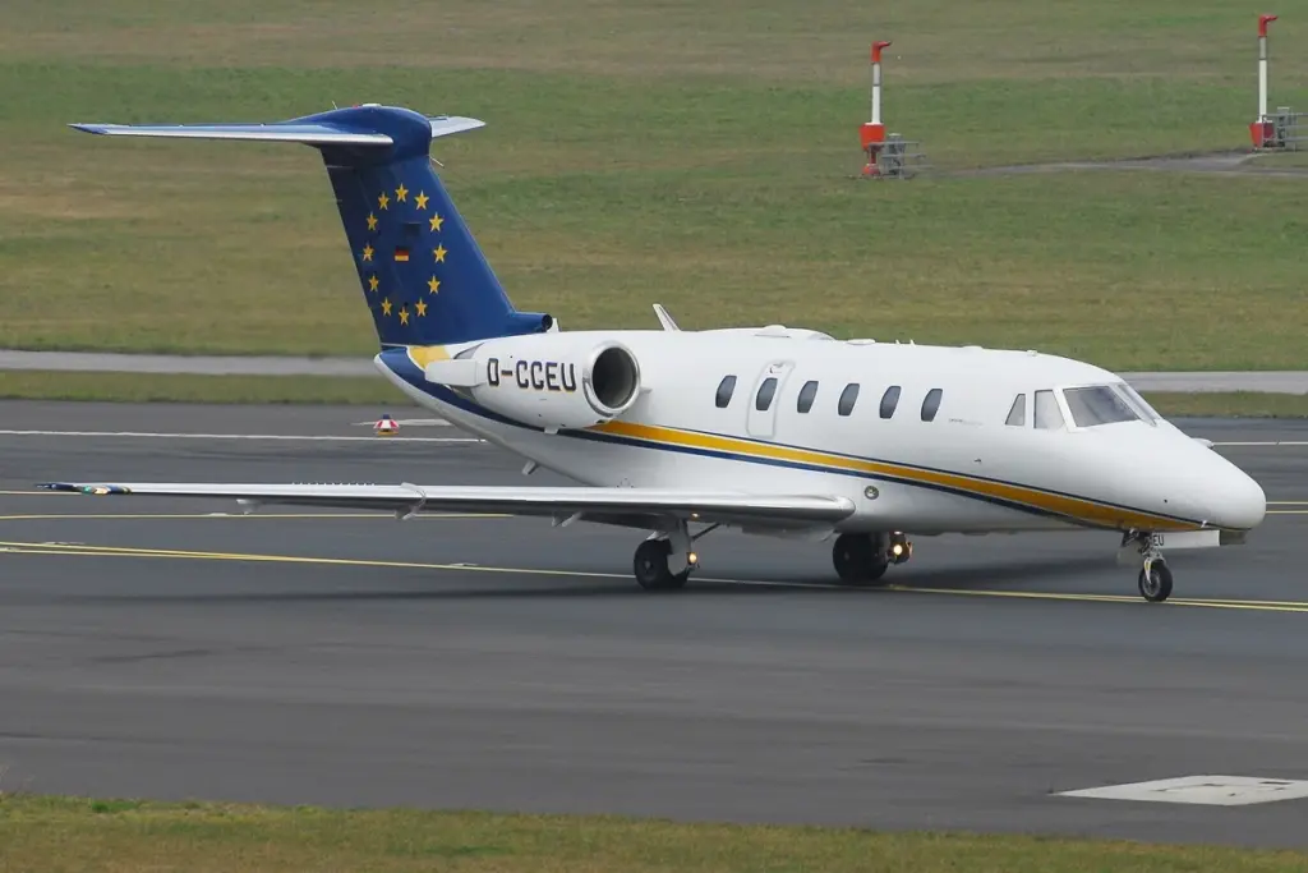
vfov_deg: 3.7
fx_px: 13626
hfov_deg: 5.5
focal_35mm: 375
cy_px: 436
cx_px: 654
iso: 200
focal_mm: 250
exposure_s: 1/320
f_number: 7.1
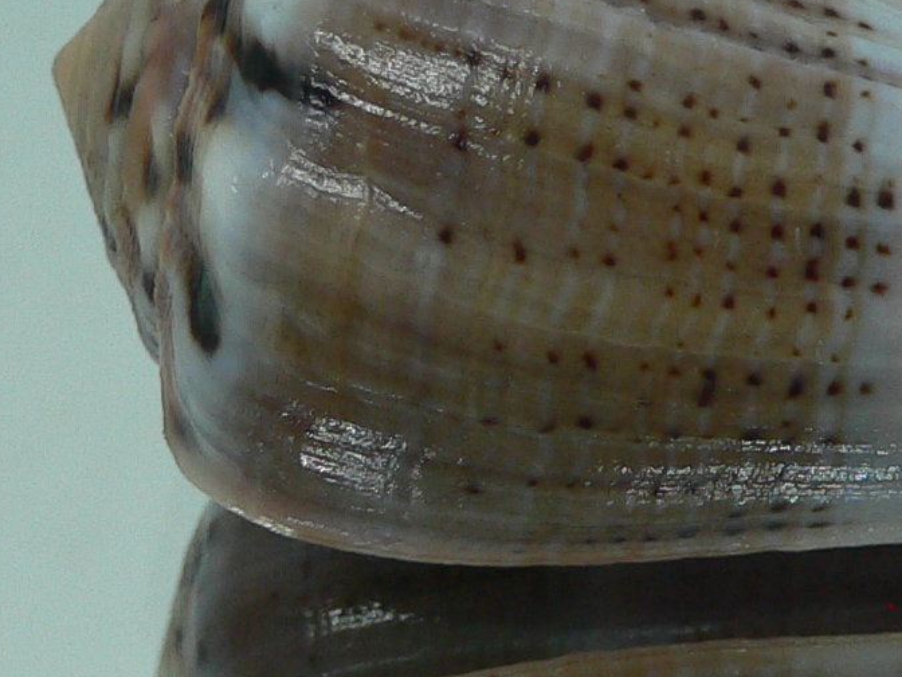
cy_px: 407
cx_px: 740
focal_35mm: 105
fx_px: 2736
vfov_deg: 14.1
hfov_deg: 18.5
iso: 80
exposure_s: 1/60
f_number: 2.8
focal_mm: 4.6
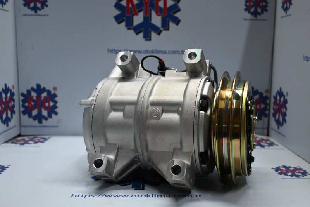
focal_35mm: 38
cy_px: 104
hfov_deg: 51.3
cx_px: 155
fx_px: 323
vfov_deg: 35.5
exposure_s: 1/125
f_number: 4.2
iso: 800
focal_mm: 25
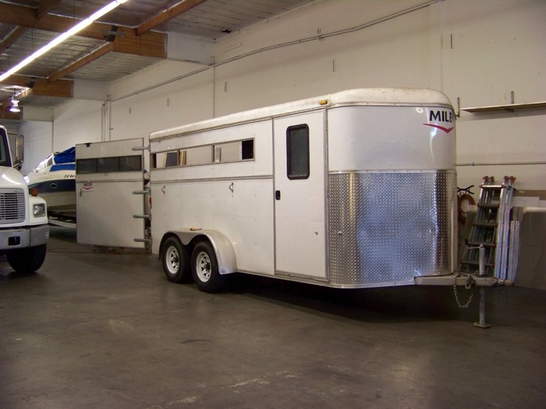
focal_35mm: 36
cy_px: 204
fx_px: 568
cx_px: 273
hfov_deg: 51.4
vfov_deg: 39.7
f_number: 2.8
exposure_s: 1/30
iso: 182
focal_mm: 5.85
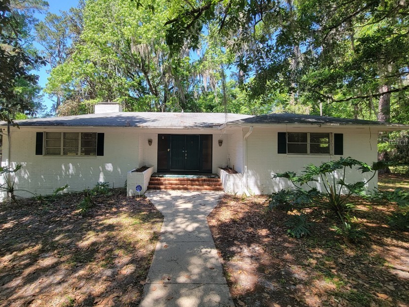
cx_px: 177
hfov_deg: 94.0
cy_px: 141
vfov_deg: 78.0
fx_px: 189
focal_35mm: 16
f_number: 2.2
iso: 50
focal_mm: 2.2
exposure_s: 1/271
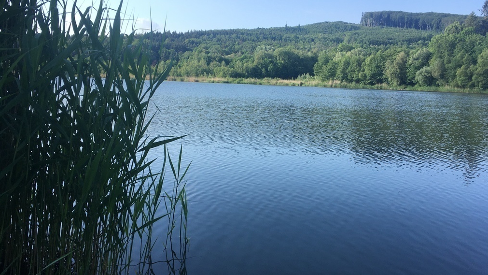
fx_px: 414
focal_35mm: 32
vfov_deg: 36.7
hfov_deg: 61.0
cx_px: 246
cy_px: 141
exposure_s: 1/635
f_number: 2.2
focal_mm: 4.15
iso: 25
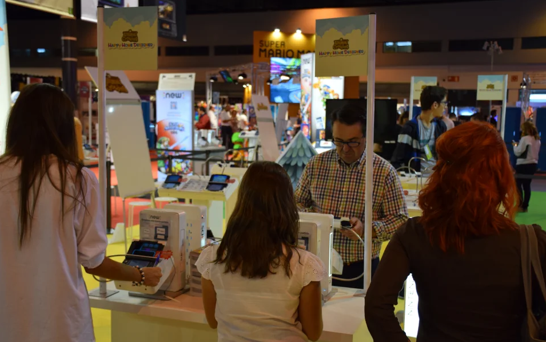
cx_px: 273
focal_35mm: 42
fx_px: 618
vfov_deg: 30.9
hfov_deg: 47.7
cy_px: 176
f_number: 4
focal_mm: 27
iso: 450
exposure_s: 1/60
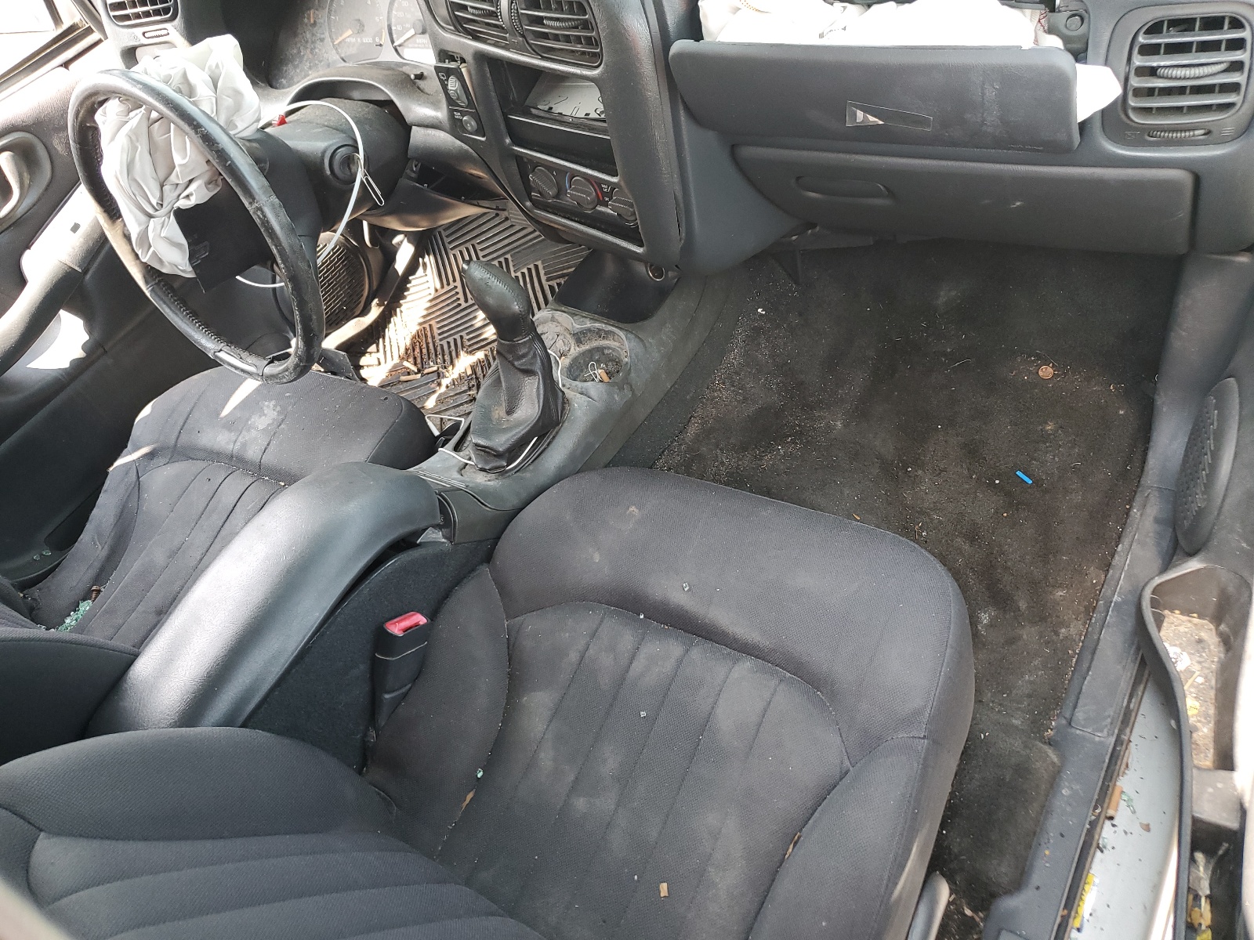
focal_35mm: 26
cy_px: 470
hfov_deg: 67.3
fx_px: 942
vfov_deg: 53.1
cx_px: 627
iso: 87
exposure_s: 1/120
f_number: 1.5
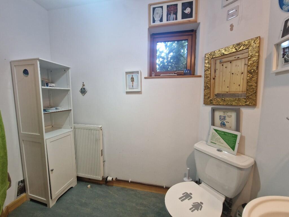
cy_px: 108
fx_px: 109
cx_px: 144
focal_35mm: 13
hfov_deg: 106.2
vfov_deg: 89.9
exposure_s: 1/50
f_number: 2.2
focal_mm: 2.2
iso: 320
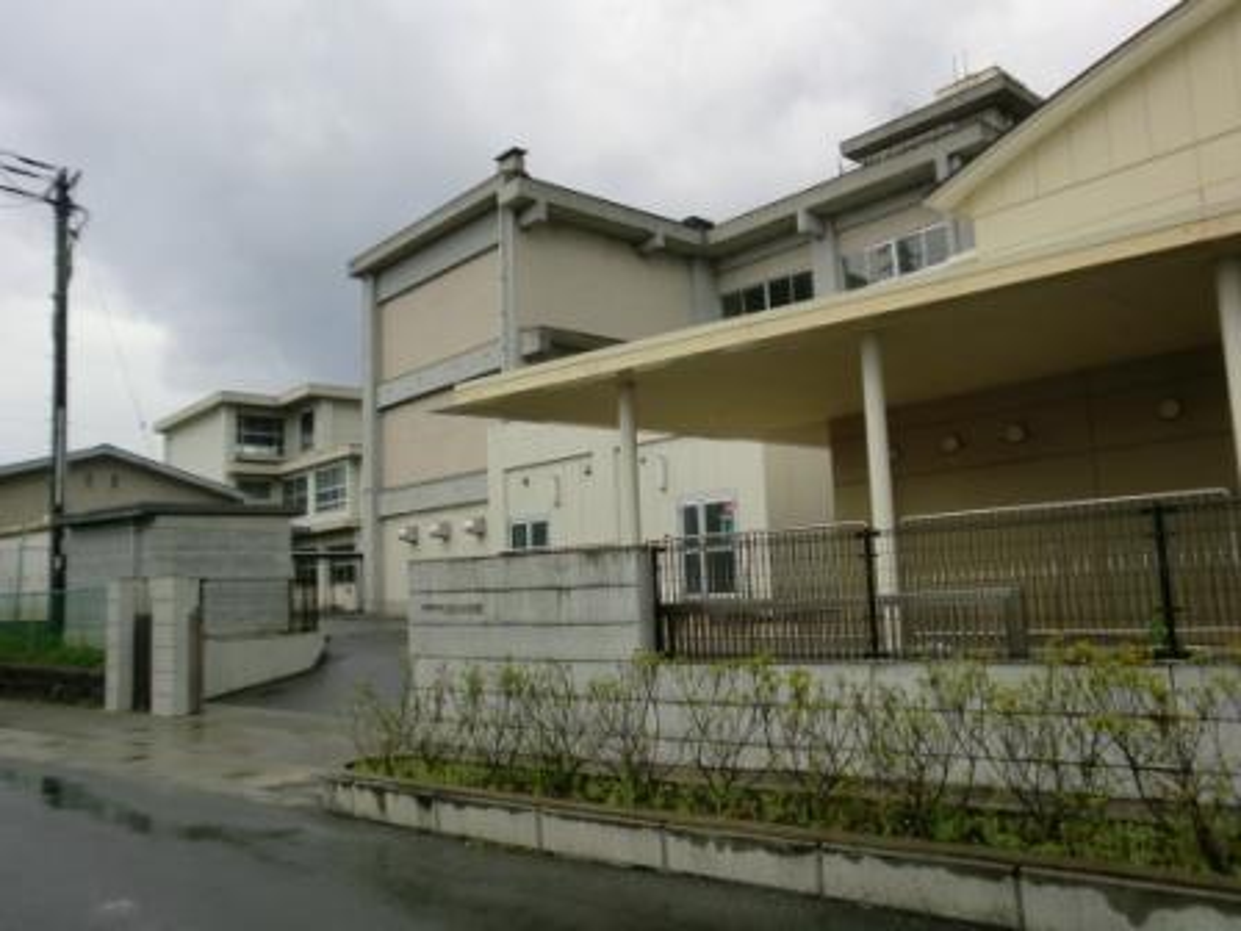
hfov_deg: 67.3
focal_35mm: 26
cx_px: 620
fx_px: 932
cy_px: 466
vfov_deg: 53.1
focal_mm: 4.65
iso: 64
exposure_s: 1/640
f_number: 2.6
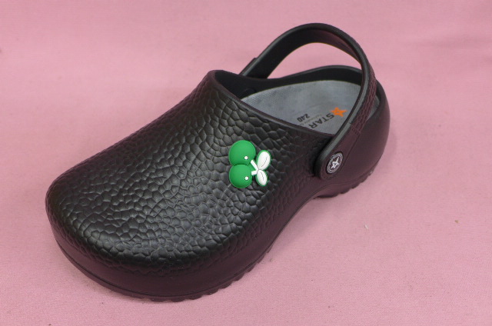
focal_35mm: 43
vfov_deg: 31.1
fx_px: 586
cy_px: 163
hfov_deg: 45.5
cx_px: 246
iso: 160
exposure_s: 1/80
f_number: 1.8
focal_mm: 8.4
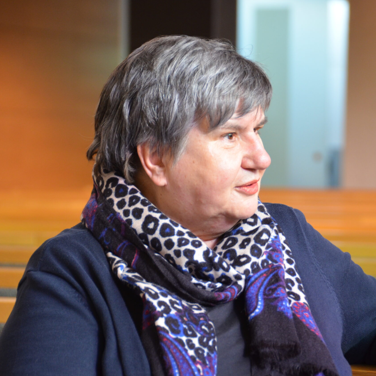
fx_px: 2654
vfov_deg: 8.1
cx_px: 241
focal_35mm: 216
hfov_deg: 8.1
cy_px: 188
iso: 900
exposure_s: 1/30
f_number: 5.3
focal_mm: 112
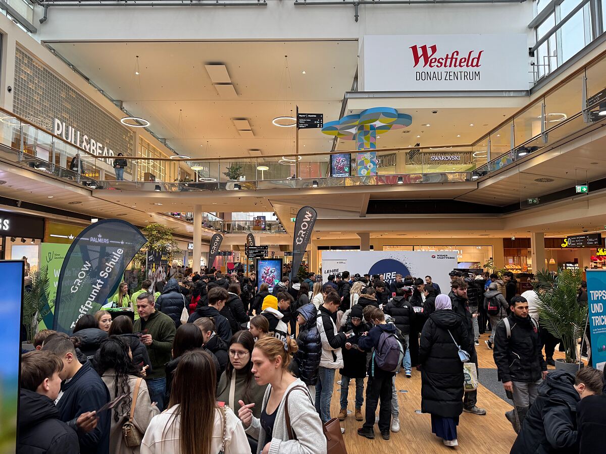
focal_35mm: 24
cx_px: 303
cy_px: 227
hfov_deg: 71.6
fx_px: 420
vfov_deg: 56.8
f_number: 1.78
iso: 125
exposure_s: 1/100
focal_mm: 6.76
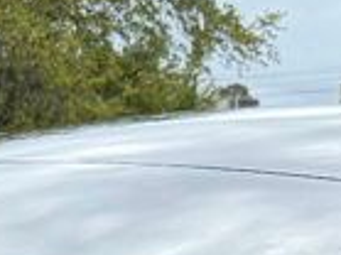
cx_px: 162
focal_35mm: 177
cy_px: 792
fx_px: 1742
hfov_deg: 11.2
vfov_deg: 7.3
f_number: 1.78
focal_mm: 6.76
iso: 100
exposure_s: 1/2299
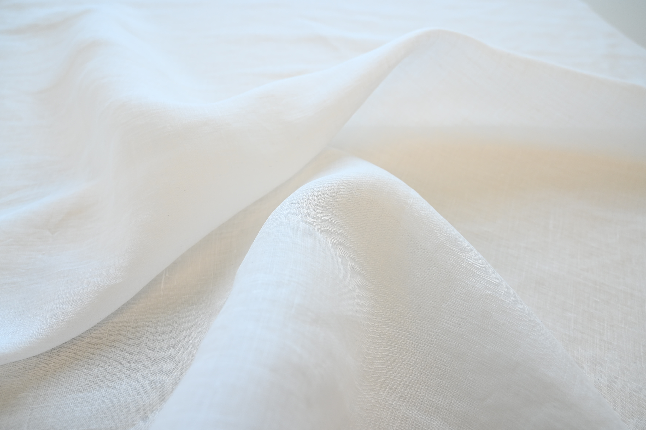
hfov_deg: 73.8
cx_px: 323
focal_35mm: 24
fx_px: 430
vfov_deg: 53.1
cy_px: 215
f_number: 6.3
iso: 500
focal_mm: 24
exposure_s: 1/160
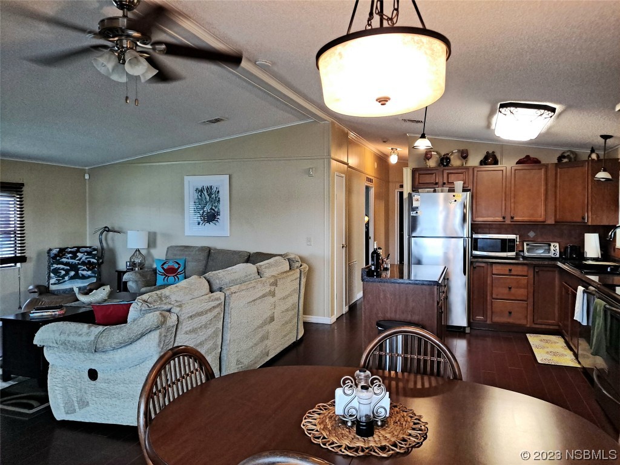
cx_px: 310
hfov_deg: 69.4
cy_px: 232
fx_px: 448
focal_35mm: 25
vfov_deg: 54.9
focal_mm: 4.6
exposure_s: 1/50
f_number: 2
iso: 160
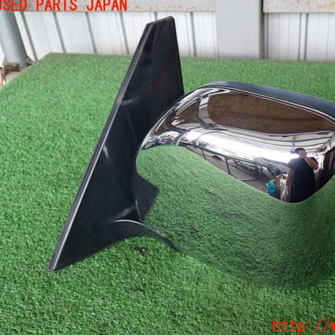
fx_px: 471
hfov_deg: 38.8
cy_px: 166
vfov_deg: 39.2
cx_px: 217
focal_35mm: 43
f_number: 2.5
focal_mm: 6.37
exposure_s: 1/50
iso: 200
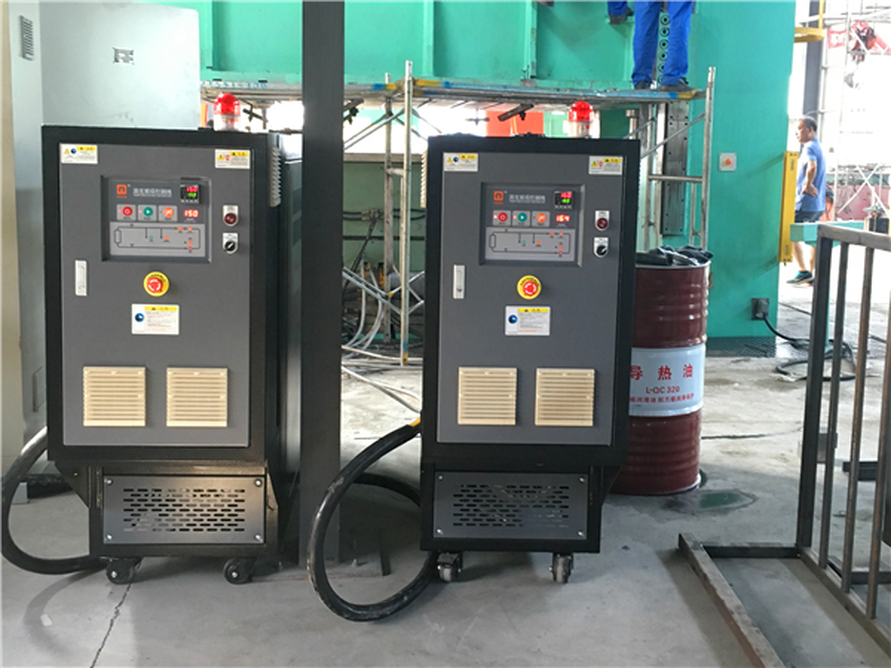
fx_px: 746
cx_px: 446
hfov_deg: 61.7
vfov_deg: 48.2
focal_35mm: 29
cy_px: 334
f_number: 2.2
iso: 160
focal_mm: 4.15
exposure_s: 1/33
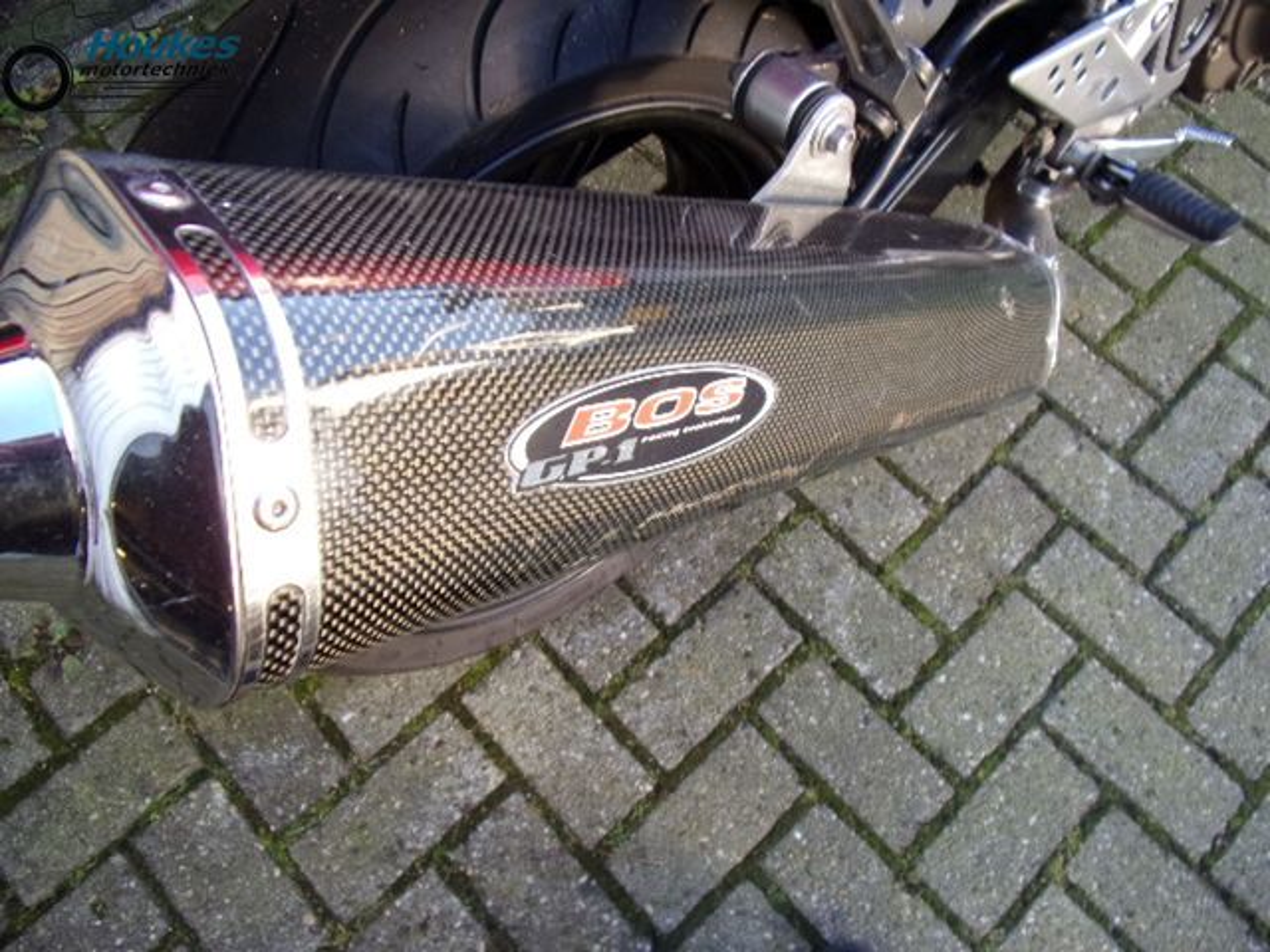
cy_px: 476
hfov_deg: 71.6
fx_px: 881
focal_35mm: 24
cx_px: 635
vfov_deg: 56.8
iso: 80
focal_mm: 4.3
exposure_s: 1/34
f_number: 3.3
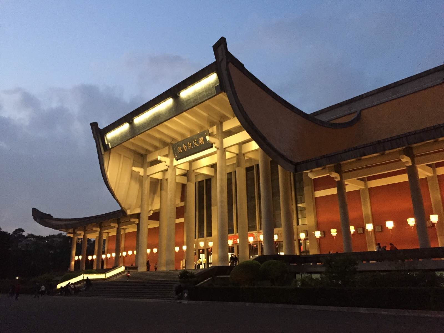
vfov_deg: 48.2
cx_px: 222
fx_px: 372
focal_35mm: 29
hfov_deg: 61.7
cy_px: 166
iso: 400
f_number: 2.2
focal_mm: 4.15
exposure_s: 1/15
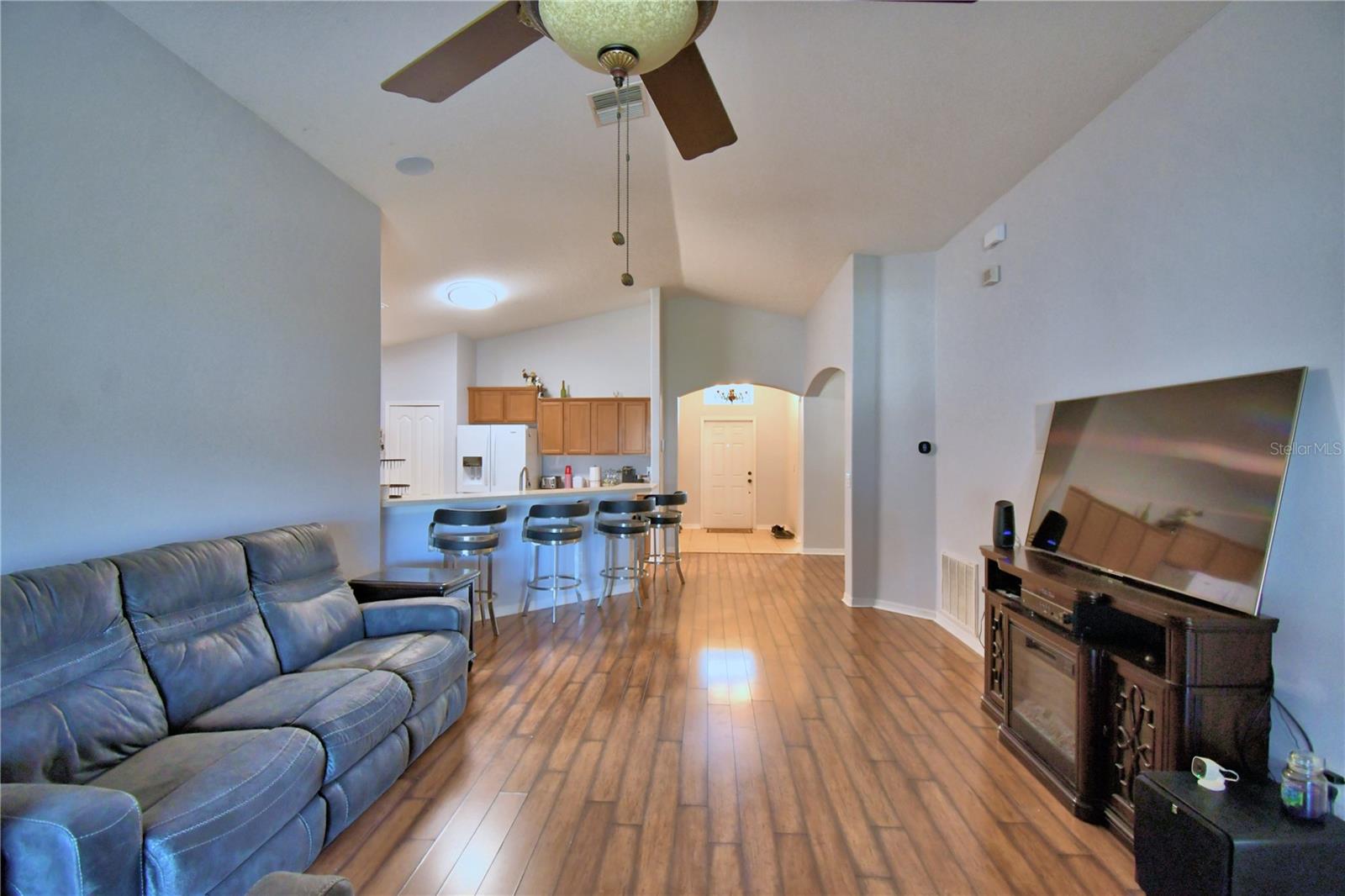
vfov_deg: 77.3
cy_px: 448
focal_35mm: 15
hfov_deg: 100.4
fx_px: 560
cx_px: 672
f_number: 4.5
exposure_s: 1/30
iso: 640
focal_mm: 10
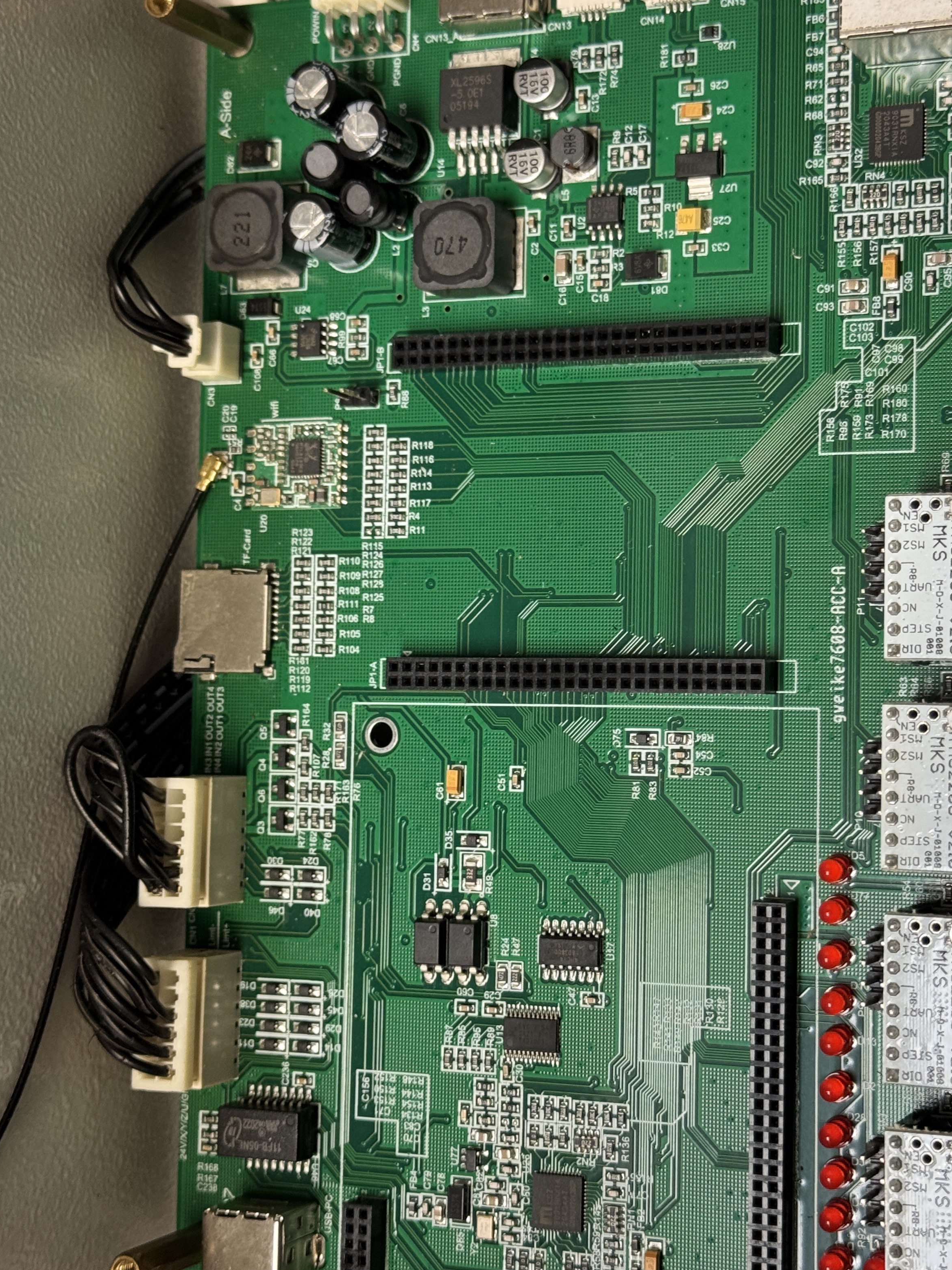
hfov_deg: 23.6
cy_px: 599
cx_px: 592
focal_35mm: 62
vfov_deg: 31.2
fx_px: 2274
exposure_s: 1/60
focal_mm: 6.76
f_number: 1.78
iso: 160
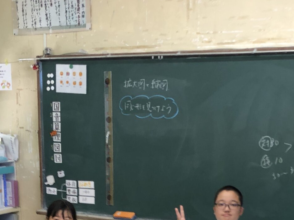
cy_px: 270
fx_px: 645
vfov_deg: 18.3
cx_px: 163
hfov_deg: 25.6
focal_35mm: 76
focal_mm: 4
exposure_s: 1/30
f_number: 1.8
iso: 32
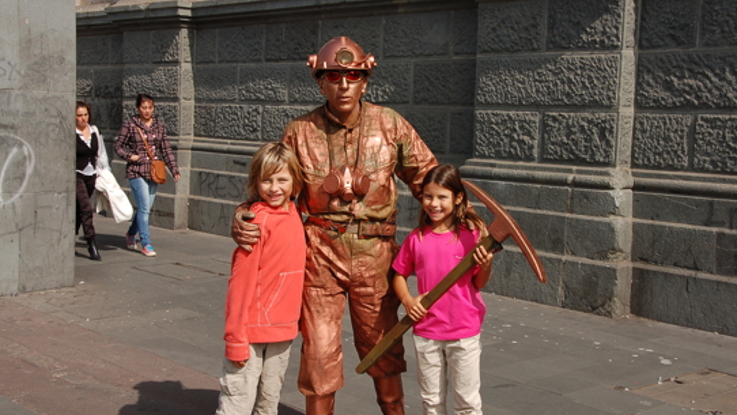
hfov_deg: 40.6
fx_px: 997
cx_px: 371
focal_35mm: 51
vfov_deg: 23.5
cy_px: 189
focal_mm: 32
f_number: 9
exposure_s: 1/320
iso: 200
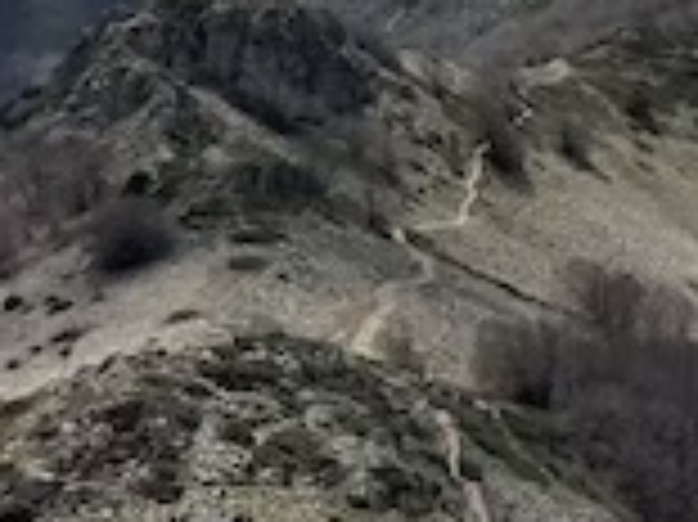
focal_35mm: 126
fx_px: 2539
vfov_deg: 11.5
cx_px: 1247
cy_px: -115
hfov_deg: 14.0
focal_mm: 4.2
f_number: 1.6
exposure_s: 1/7299
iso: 32
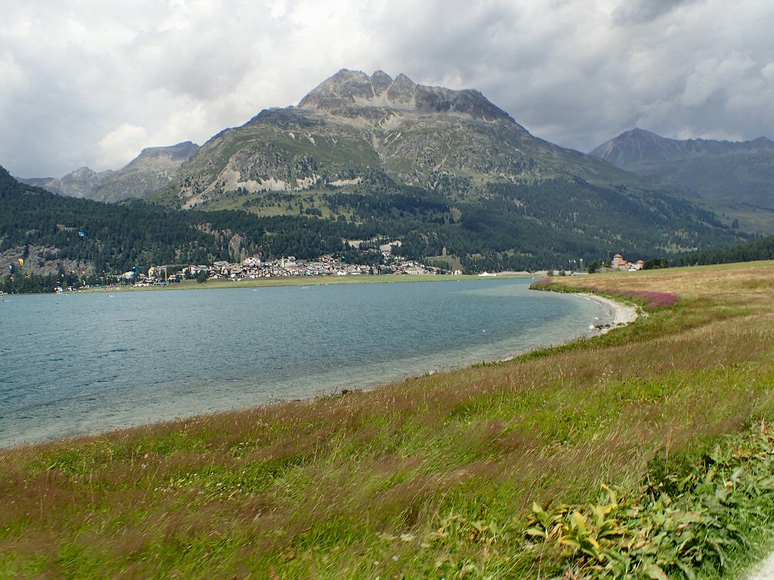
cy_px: 290
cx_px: 387
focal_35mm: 30
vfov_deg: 46.8
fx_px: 671
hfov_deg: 60.0
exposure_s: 1/160
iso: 100
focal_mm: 5.5
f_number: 9
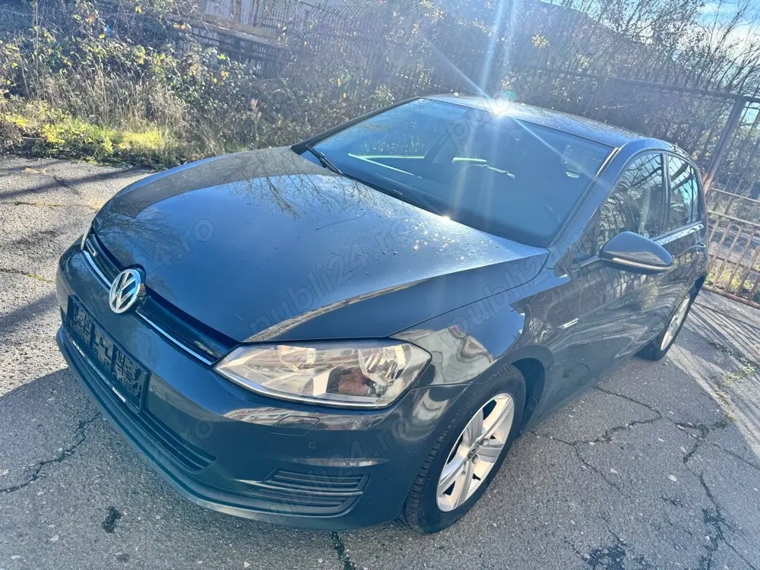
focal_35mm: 24
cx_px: 380
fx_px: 527
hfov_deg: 71.6
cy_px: 285
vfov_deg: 56.8
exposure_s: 1/1425
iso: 80
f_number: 1.78
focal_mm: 6.76
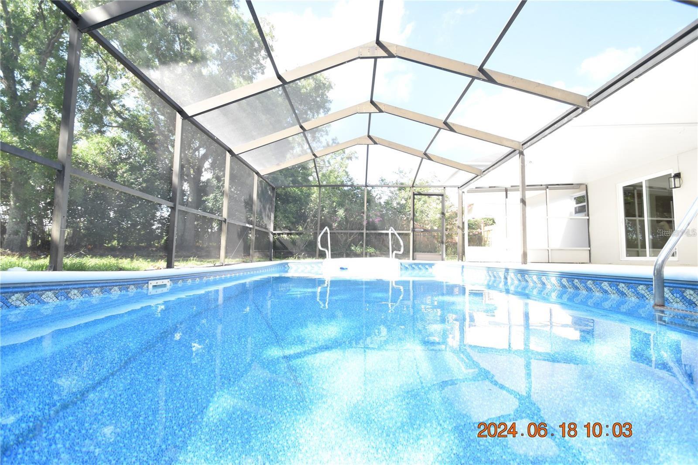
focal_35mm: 15
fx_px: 291
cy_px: 232
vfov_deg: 77.3
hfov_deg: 100.4
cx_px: 349
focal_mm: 10
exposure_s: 1/160
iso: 400
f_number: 6.3
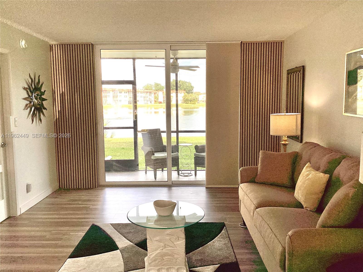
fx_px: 325
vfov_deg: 45.4
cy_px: 136
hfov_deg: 58.4
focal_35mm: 31
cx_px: 182
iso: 25
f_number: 2.4
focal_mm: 3.3
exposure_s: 1/301
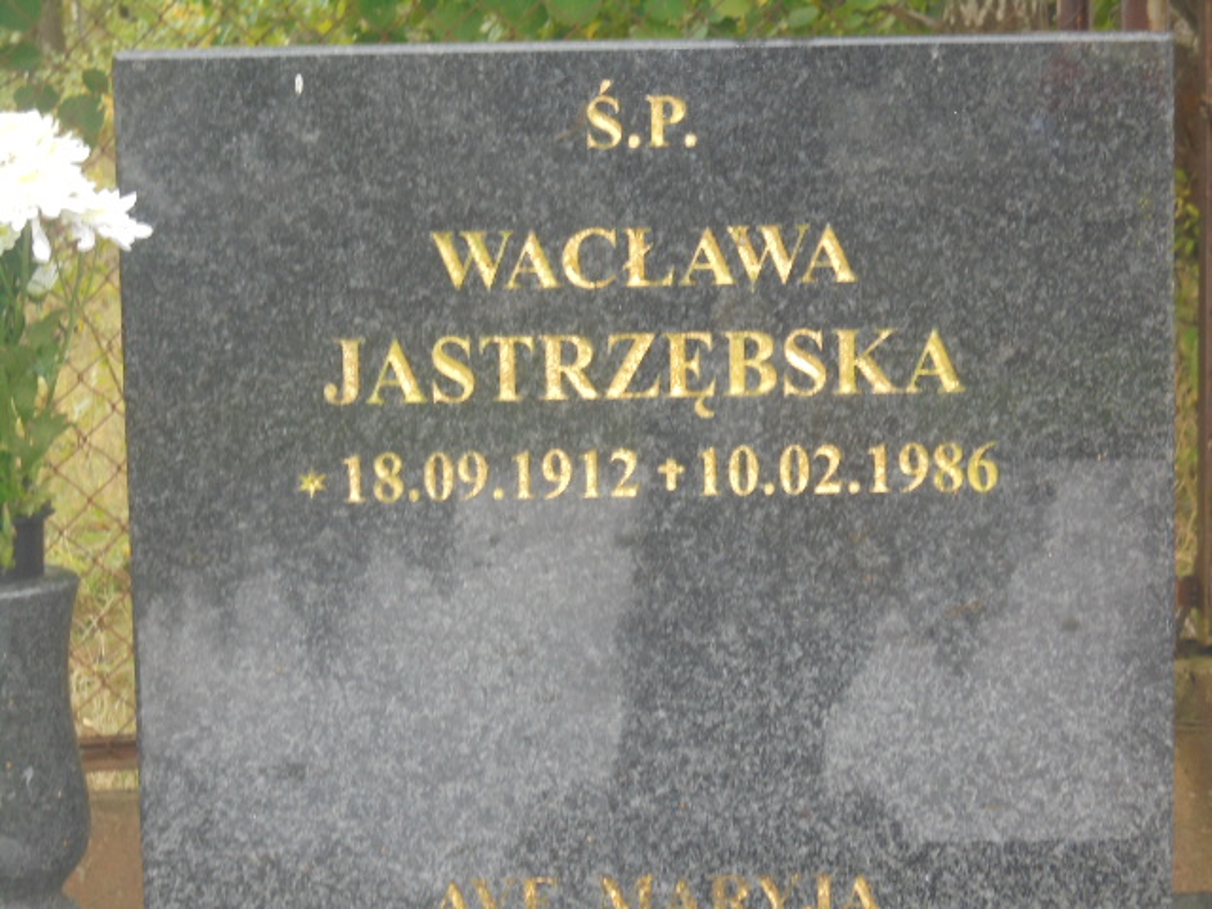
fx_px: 3746
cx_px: 606
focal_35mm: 107
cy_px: 454
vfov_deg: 13.8
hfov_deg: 18.4
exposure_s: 1/30
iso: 160
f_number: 5.1
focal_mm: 19.2
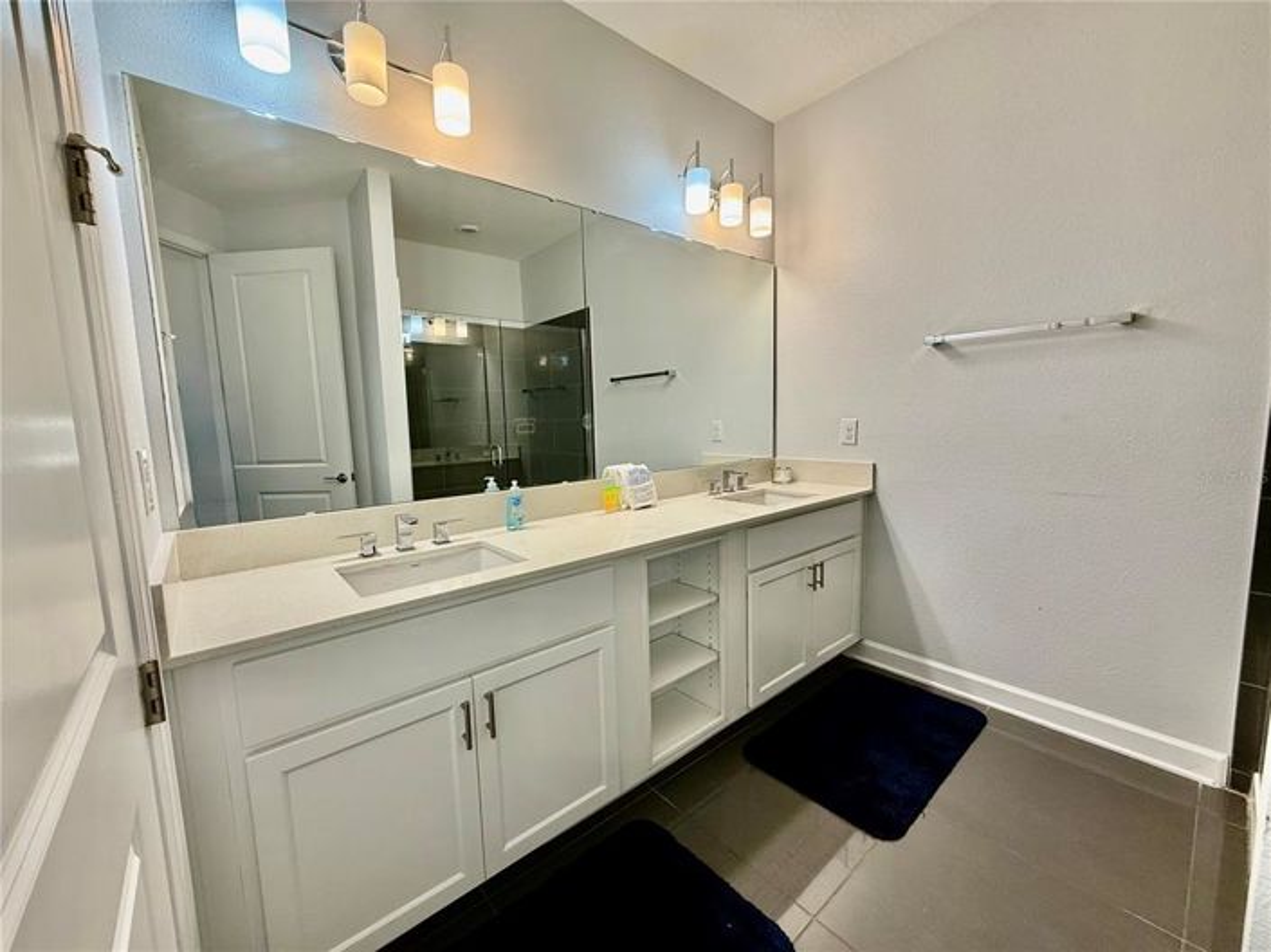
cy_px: 476
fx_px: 514
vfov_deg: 85.6
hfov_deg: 102.1
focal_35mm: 14
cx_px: 636
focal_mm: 2.22
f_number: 2.2
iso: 80
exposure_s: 1/120
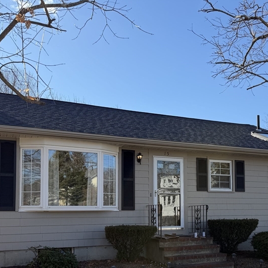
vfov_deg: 40.1
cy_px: 193
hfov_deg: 40.5
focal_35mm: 41
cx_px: 172
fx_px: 359
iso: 80
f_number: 1.78
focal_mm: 6.76
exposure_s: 1/2232
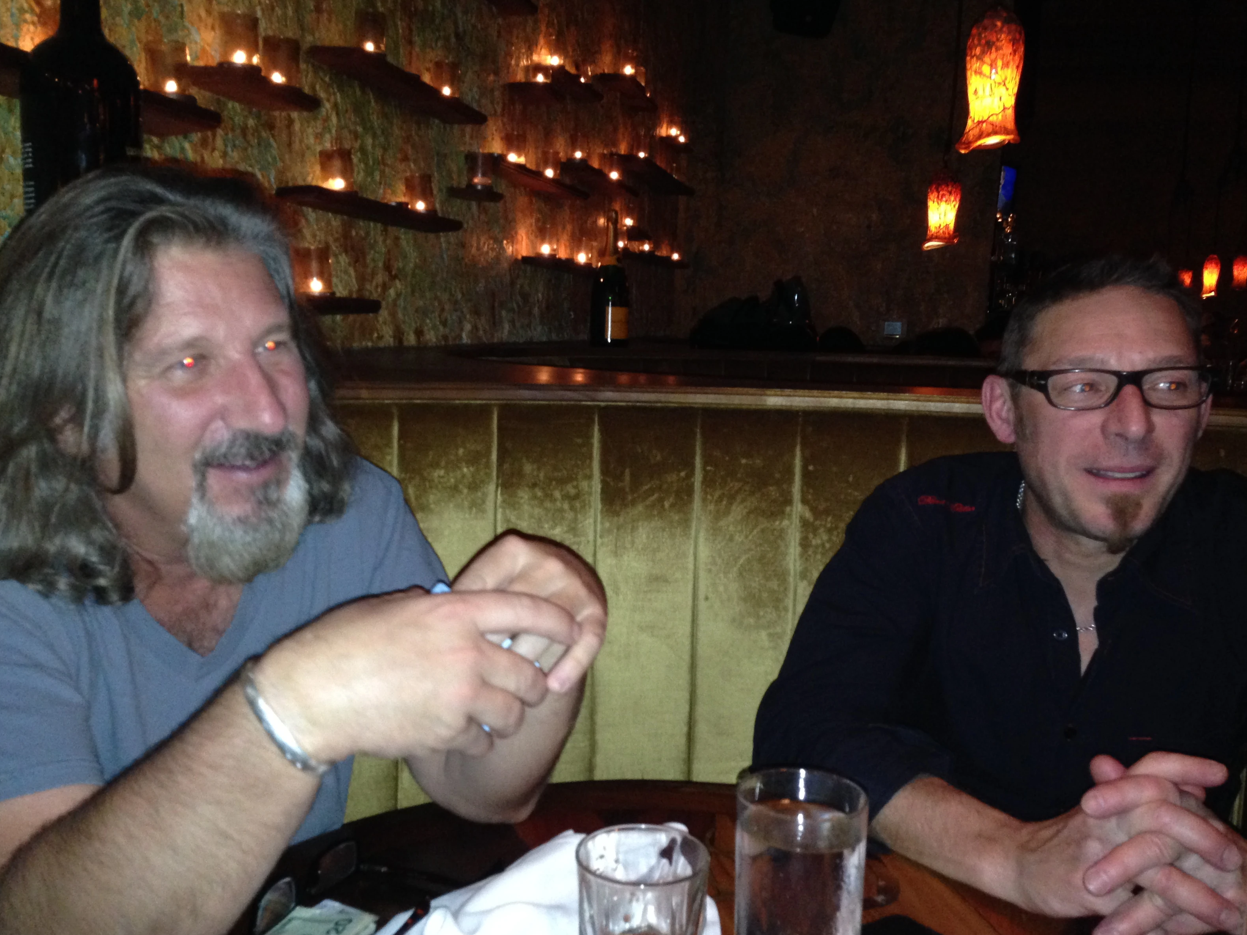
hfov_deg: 54.0
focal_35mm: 34
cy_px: 478
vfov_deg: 41.8
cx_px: 608
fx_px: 1225
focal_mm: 4.12
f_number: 2.4
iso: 320
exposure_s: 1/16
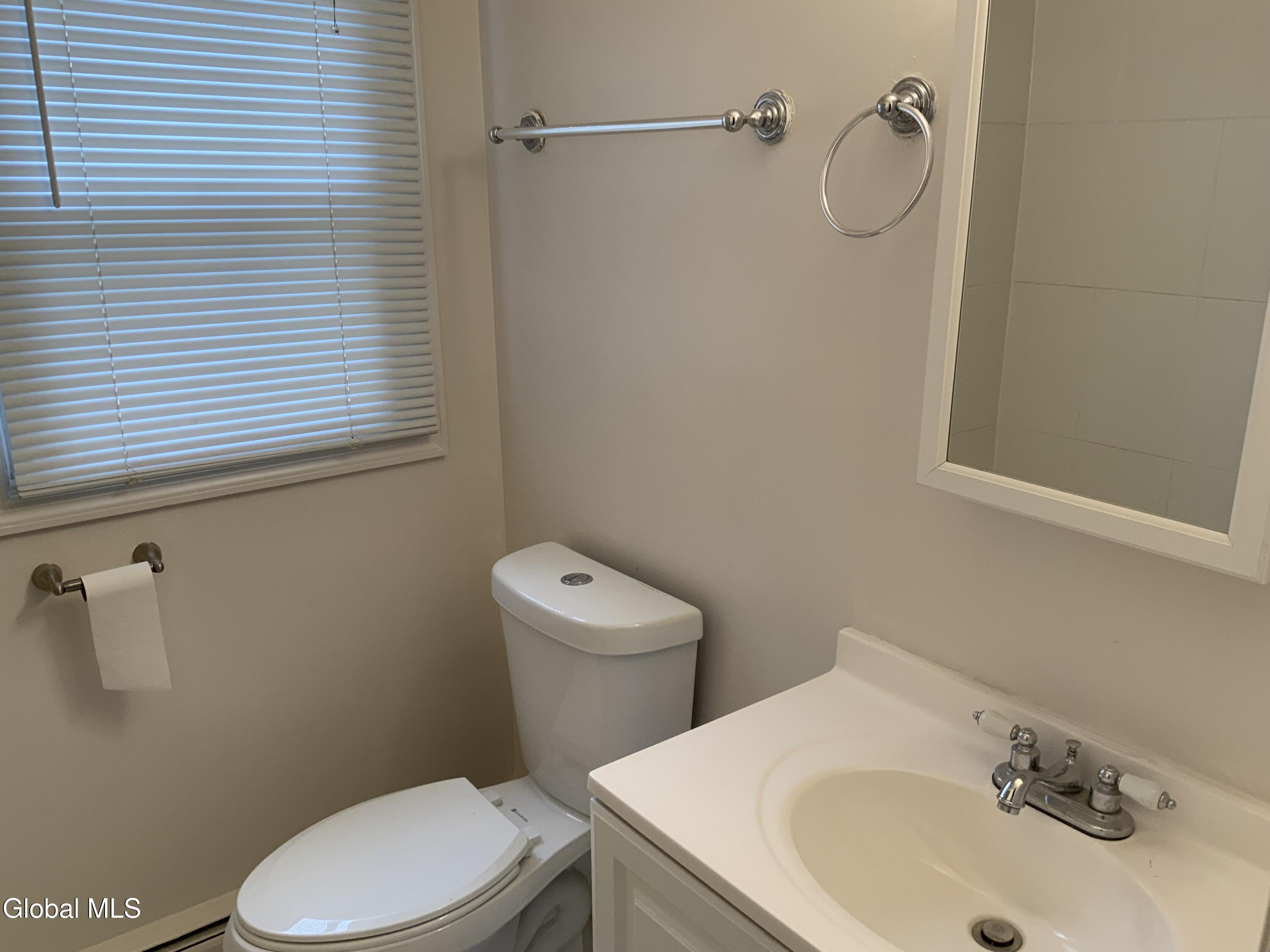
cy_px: 476
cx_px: 635
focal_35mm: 29
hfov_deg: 61.7
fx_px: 1064
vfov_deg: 48.2
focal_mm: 3
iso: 40
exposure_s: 1/60
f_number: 1.8
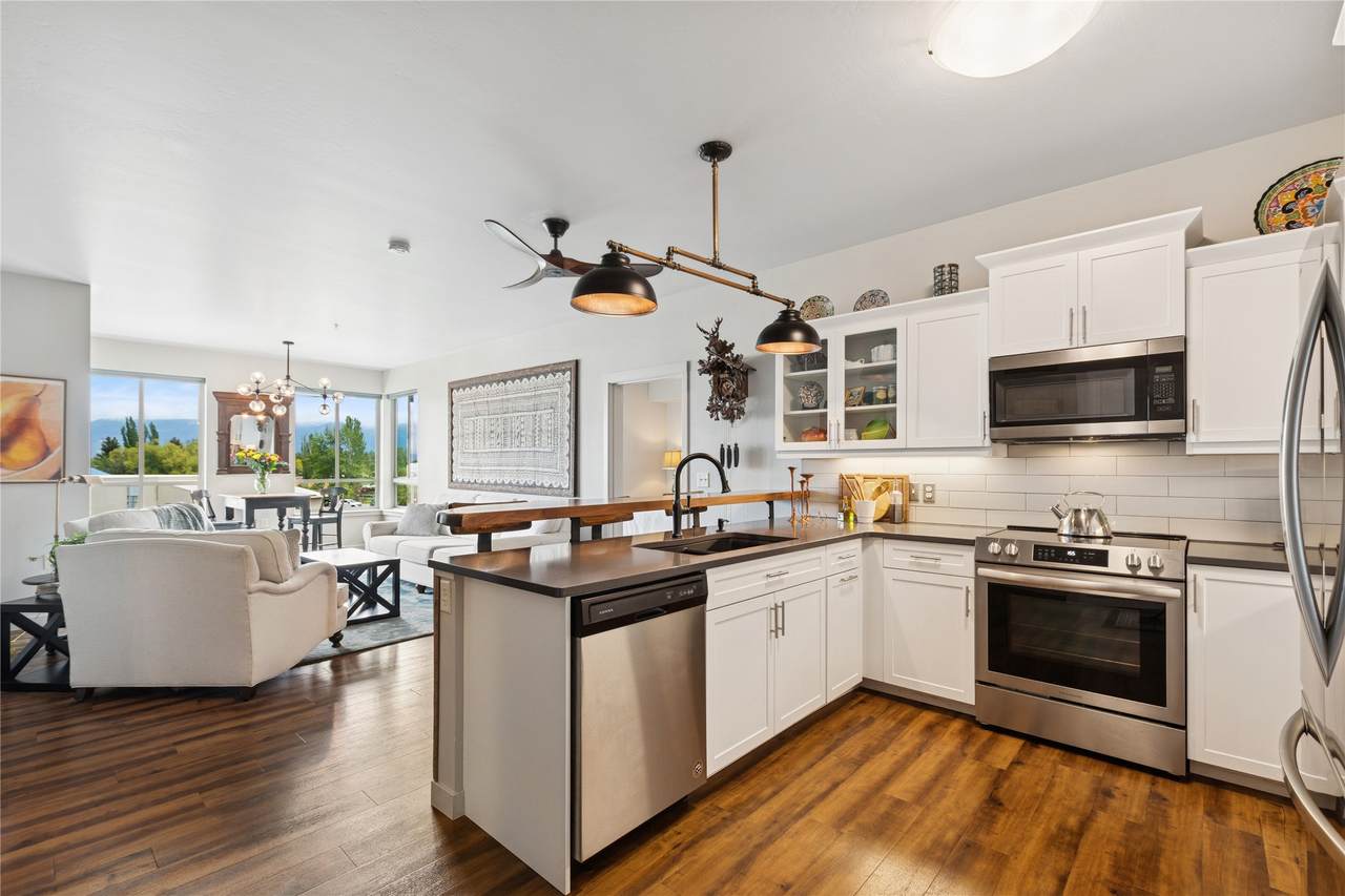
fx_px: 560
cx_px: 672
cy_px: 448
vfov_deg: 77.3
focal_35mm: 15
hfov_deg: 100.4
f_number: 6.3
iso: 100
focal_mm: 10
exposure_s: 1/13
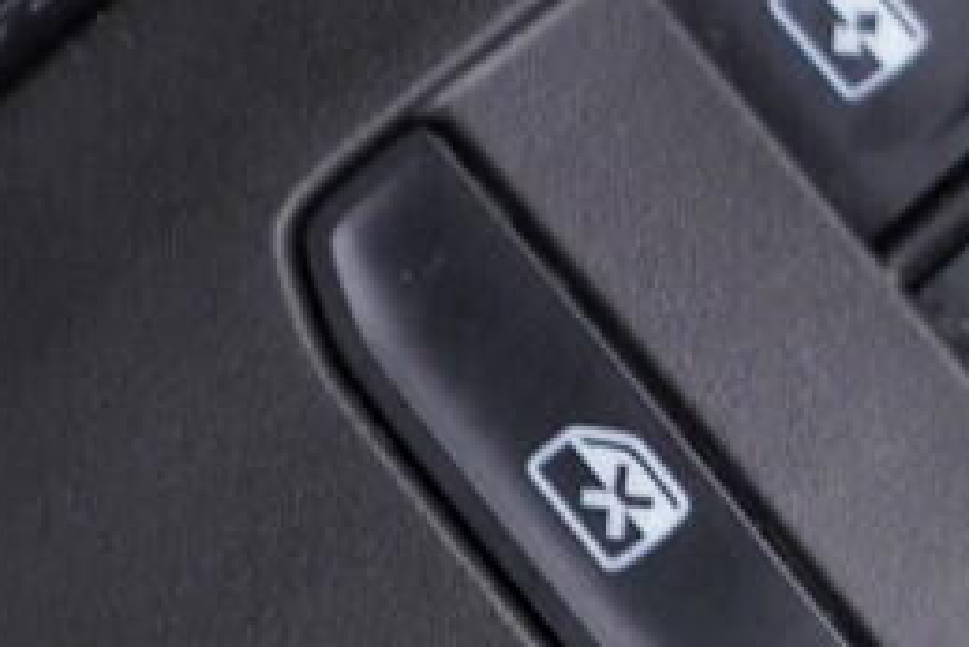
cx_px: 1474
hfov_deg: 9.9
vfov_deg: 6.8
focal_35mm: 200
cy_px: -280
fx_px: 5386
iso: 250
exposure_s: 1/40
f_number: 2.8
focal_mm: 24
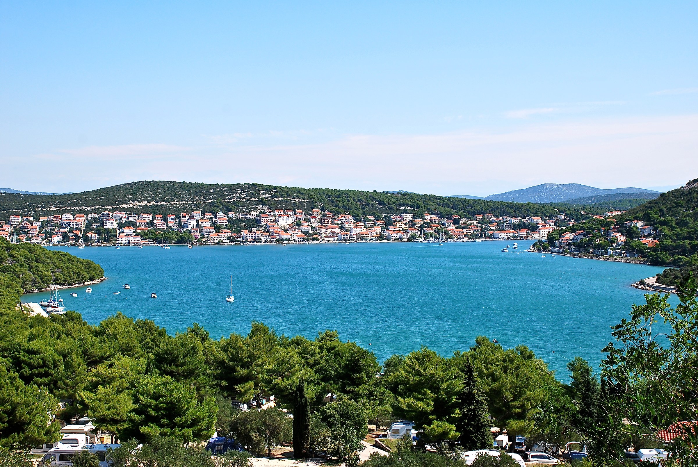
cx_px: 349
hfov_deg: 37.8
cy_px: 234
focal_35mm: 52
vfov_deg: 25.8
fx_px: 1019
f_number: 8
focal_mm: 35
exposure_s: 1/250
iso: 100
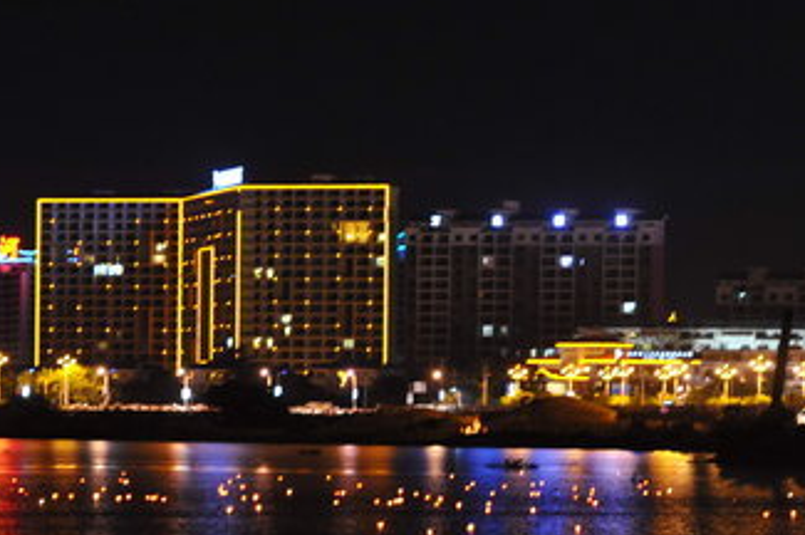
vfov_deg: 6.7
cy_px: 355
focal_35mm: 203
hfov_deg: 10.1
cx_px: 268
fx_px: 4535
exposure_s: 1/5
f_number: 3.2
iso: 2500
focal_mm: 110
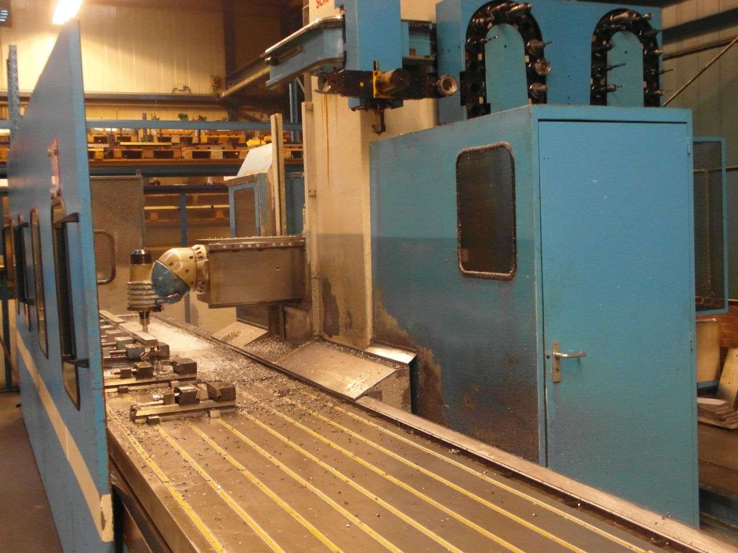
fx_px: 895
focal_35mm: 42
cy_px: 276
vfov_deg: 34.3
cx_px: 369
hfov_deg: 44.8
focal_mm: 7.5
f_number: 3.2
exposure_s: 1/30
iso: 800
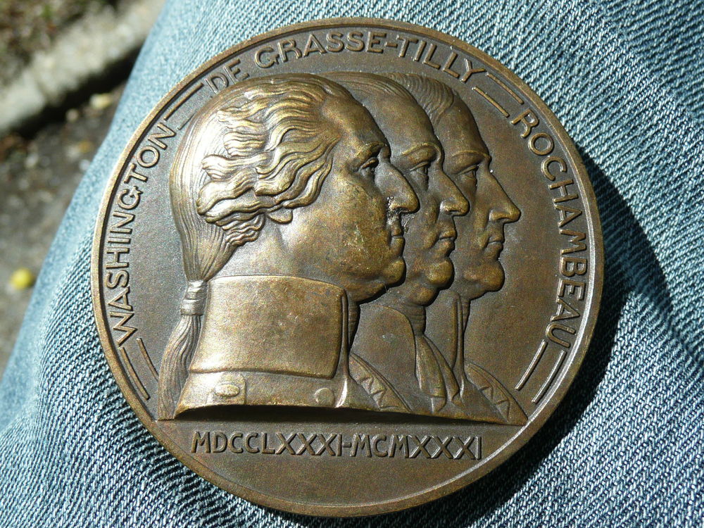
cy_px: 264
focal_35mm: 41
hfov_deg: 45.8
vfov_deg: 35.1
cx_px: 352
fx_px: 834
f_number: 3.6
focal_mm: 5.5
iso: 100
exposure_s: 1/640
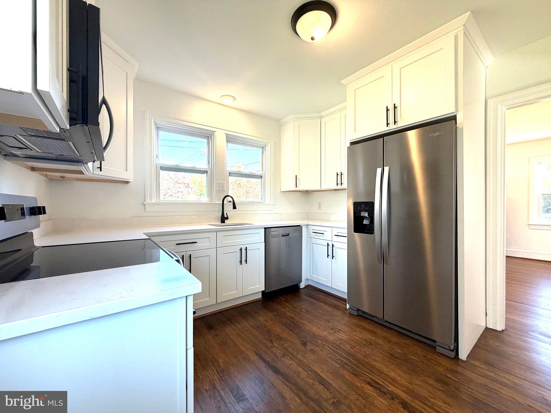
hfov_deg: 102.1
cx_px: 276
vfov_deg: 85.7
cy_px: 206
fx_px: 223
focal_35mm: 14
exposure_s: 1/120
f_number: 2.2
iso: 160
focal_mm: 2.22
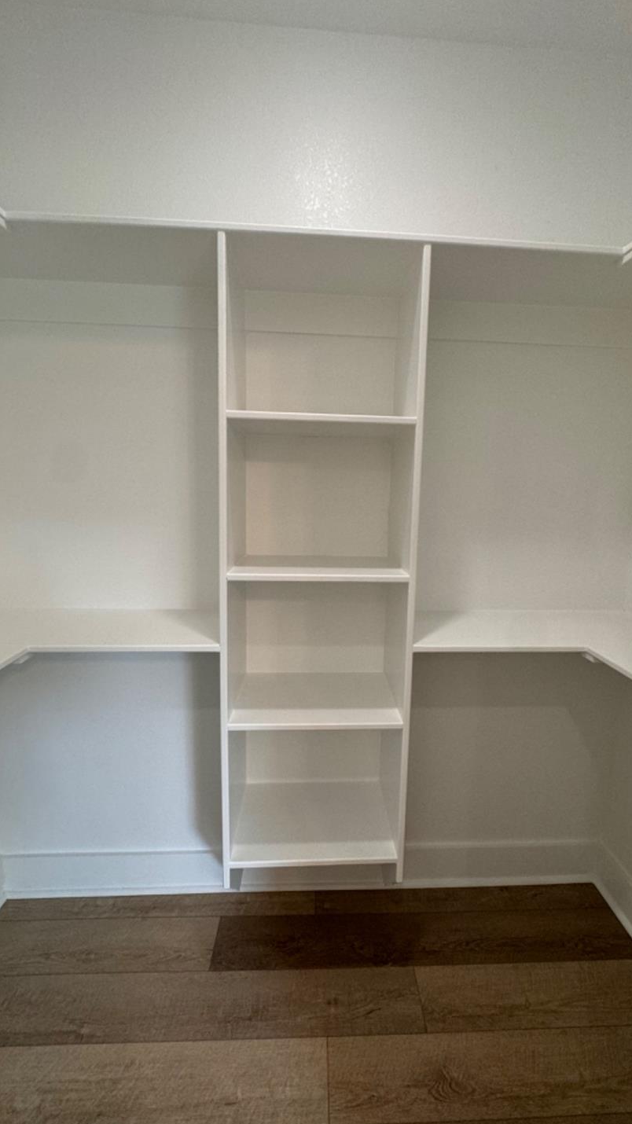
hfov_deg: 67.0
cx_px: 341
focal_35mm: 16
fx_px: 477
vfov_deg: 99.4
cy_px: 549
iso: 160
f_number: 2.2
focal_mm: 2.22
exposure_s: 1/120
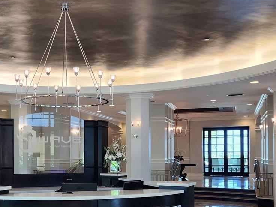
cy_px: 154
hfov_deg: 37.7
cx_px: 87
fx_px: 399
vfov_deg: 28.7
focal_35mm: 50
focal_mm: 5.4
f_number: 1.8
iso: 160
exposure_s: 1/120
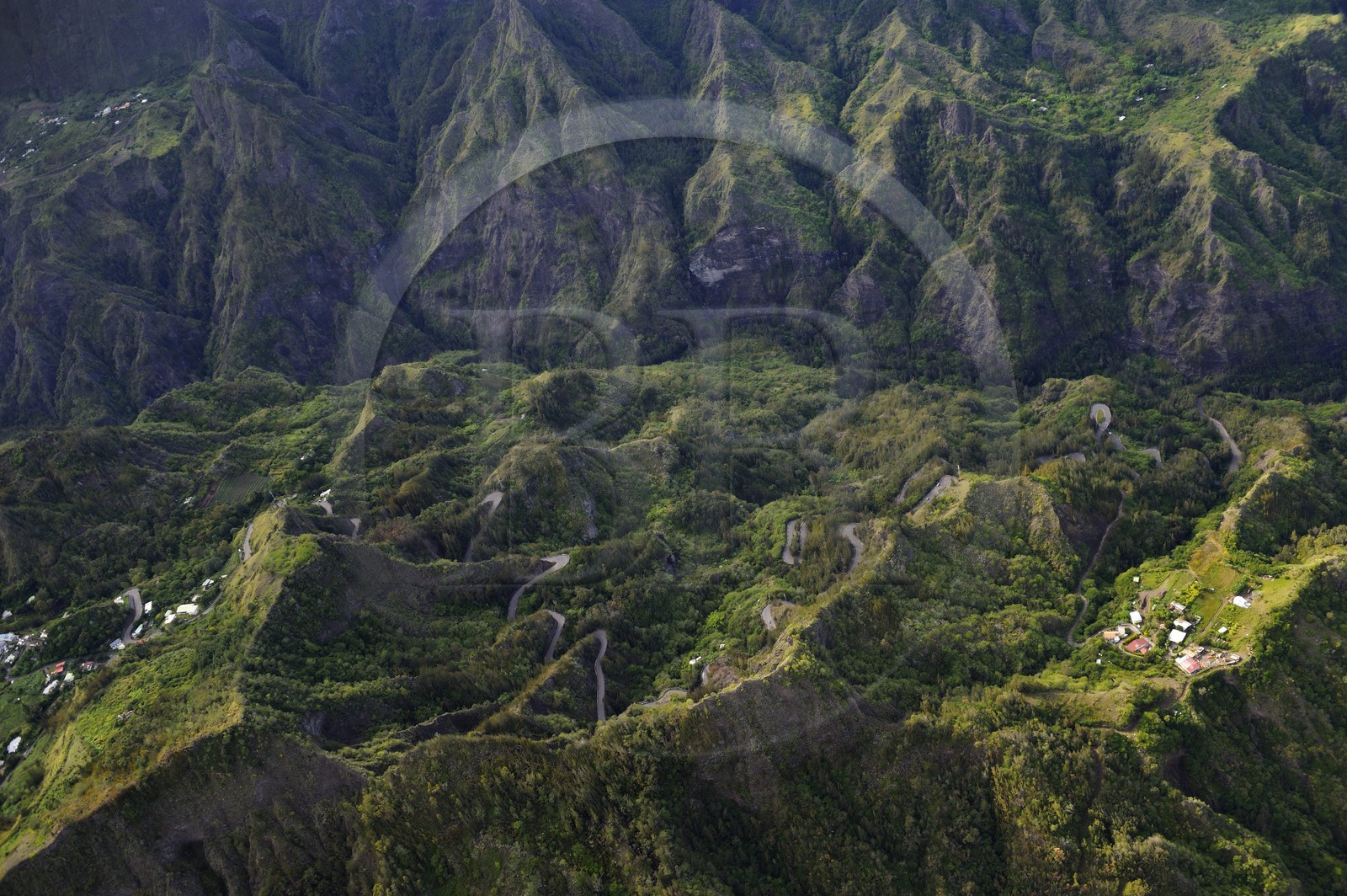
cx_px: 674
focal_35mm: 31
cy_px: 448
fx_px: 1159
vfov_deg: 42.3
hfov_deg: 60.3
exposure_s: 1/1000
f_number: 4.5
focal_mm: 31
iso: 800
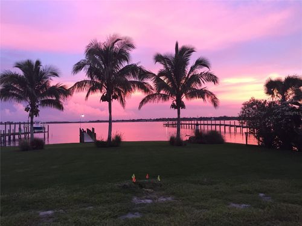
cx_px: 151
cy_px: 113
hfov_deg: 61.7
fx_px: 253
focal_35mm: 29
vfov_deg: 48.2
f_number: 2.2
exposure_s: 1/30
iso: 100
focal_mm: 4.15
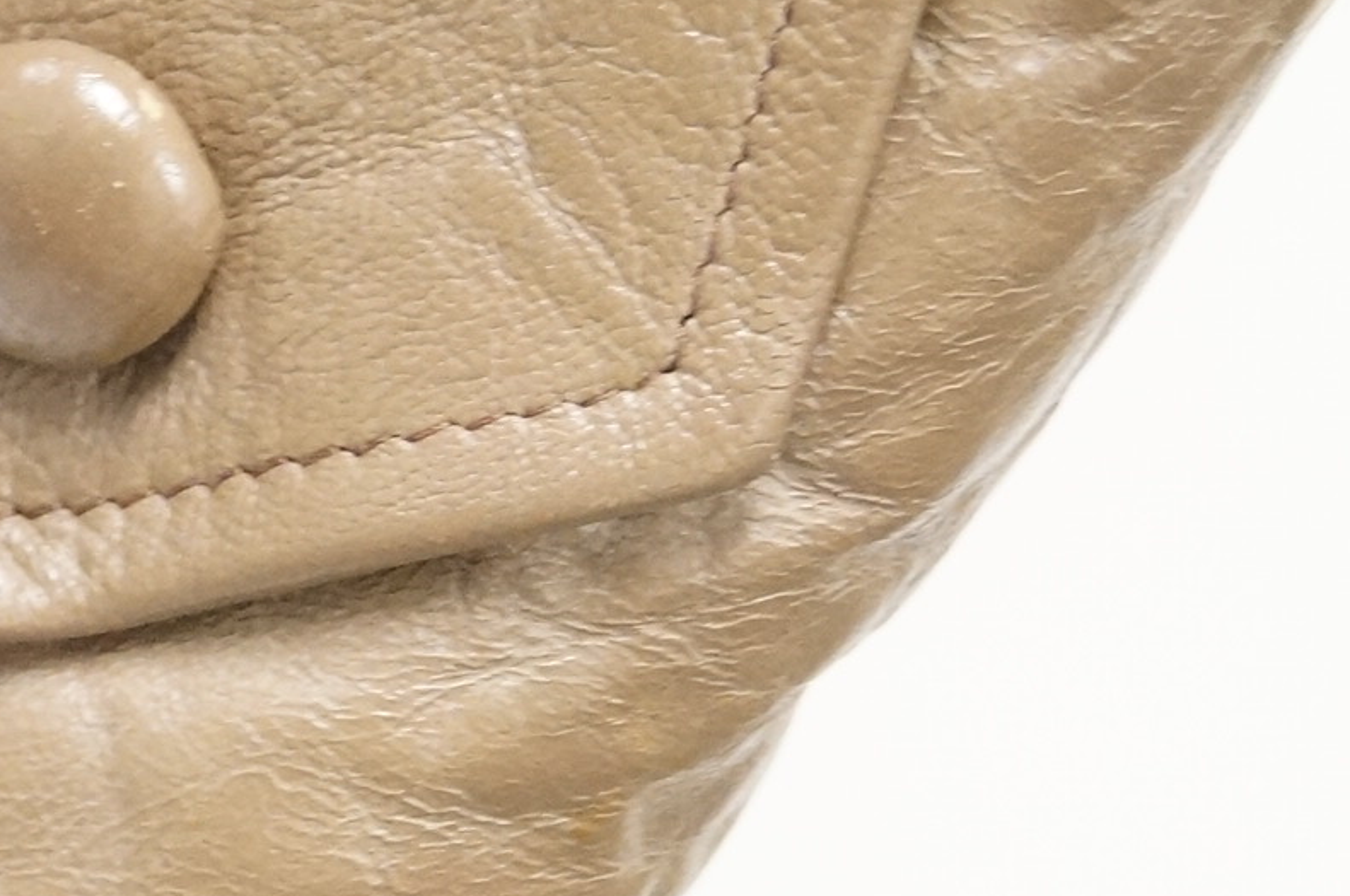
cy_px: 150
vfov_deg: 8.4
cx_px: 205
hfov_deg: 12.6
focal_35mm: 163
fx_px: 6087
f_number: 5
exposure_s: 1/60
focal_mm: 35
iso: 2500
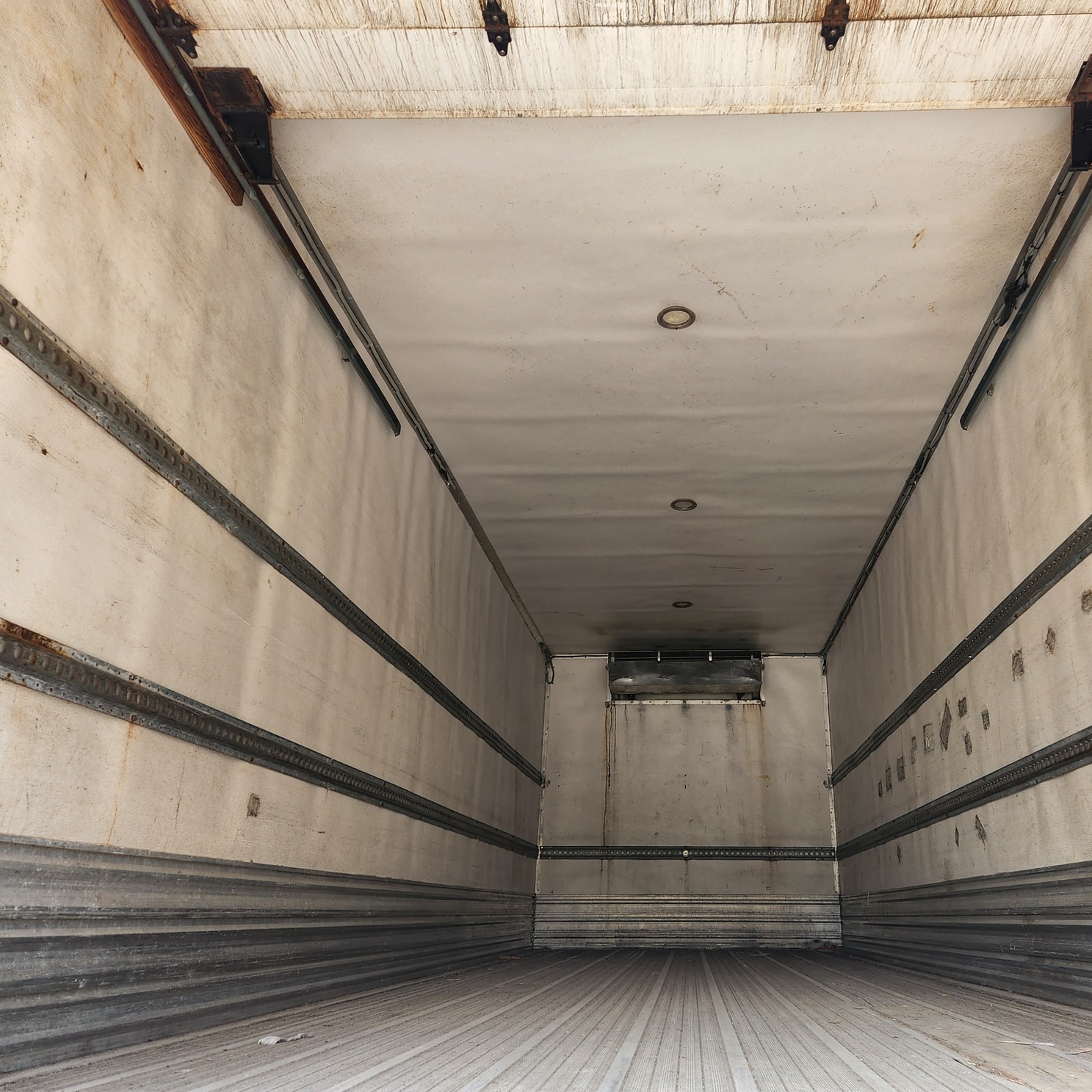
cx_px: 676
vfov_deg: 57.3
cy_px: 562
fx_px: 999
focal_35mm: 28
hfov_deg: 56.7
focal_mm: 5.4
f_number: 1.8
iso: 32
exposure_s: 1/180
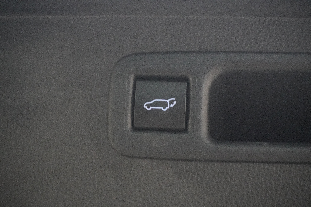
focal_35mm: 75
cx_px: 156
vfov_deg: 18.2
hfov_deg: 27.0
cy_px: 104
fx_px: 648
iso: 6400
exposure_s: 1/80
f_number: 6.3
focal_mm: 50
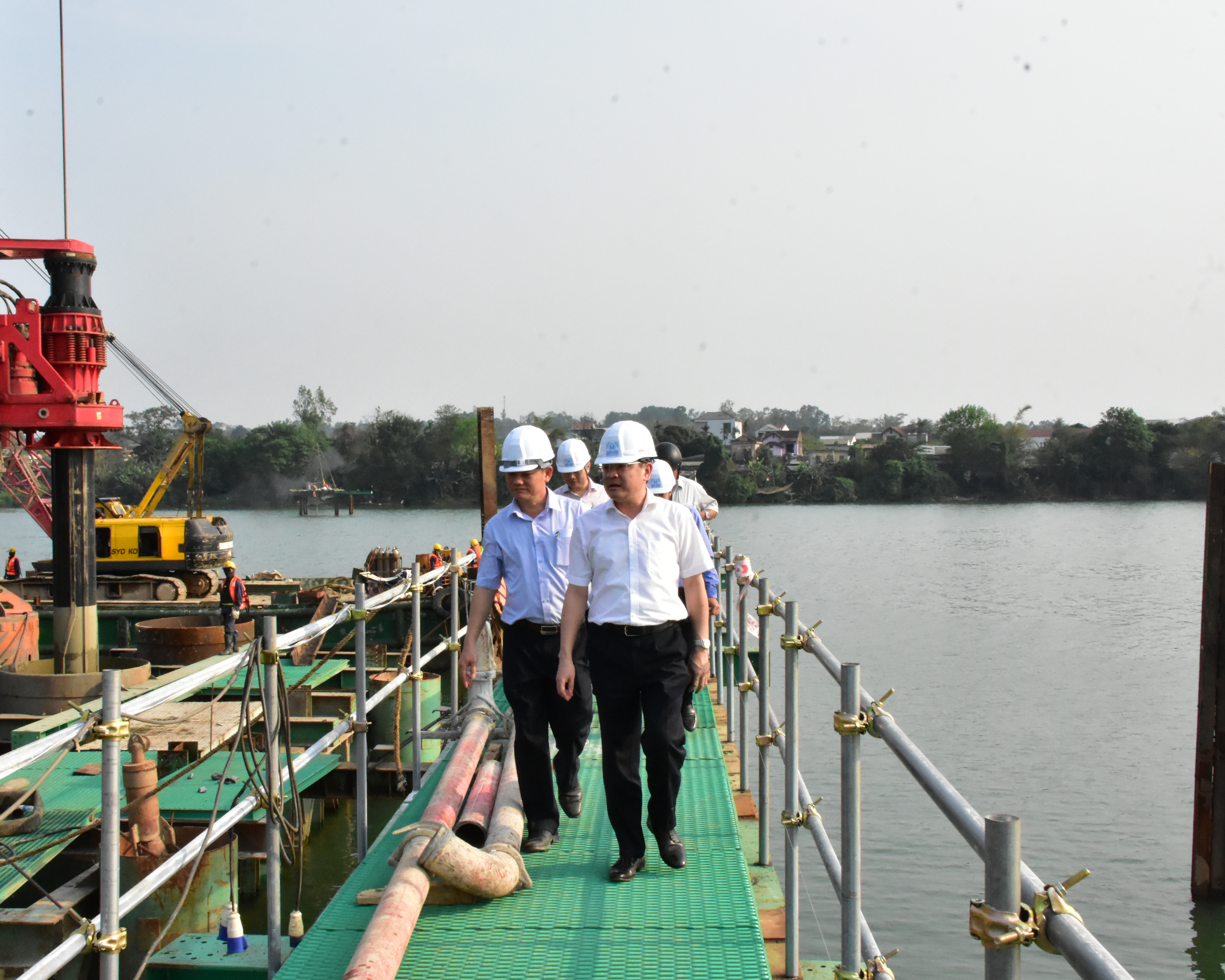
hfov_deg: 44.7
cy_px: 495
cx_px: 535
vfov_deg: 36.5
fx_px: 1486
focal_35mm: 41
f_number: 16
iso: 5000
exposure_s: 1/1000
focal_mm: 24
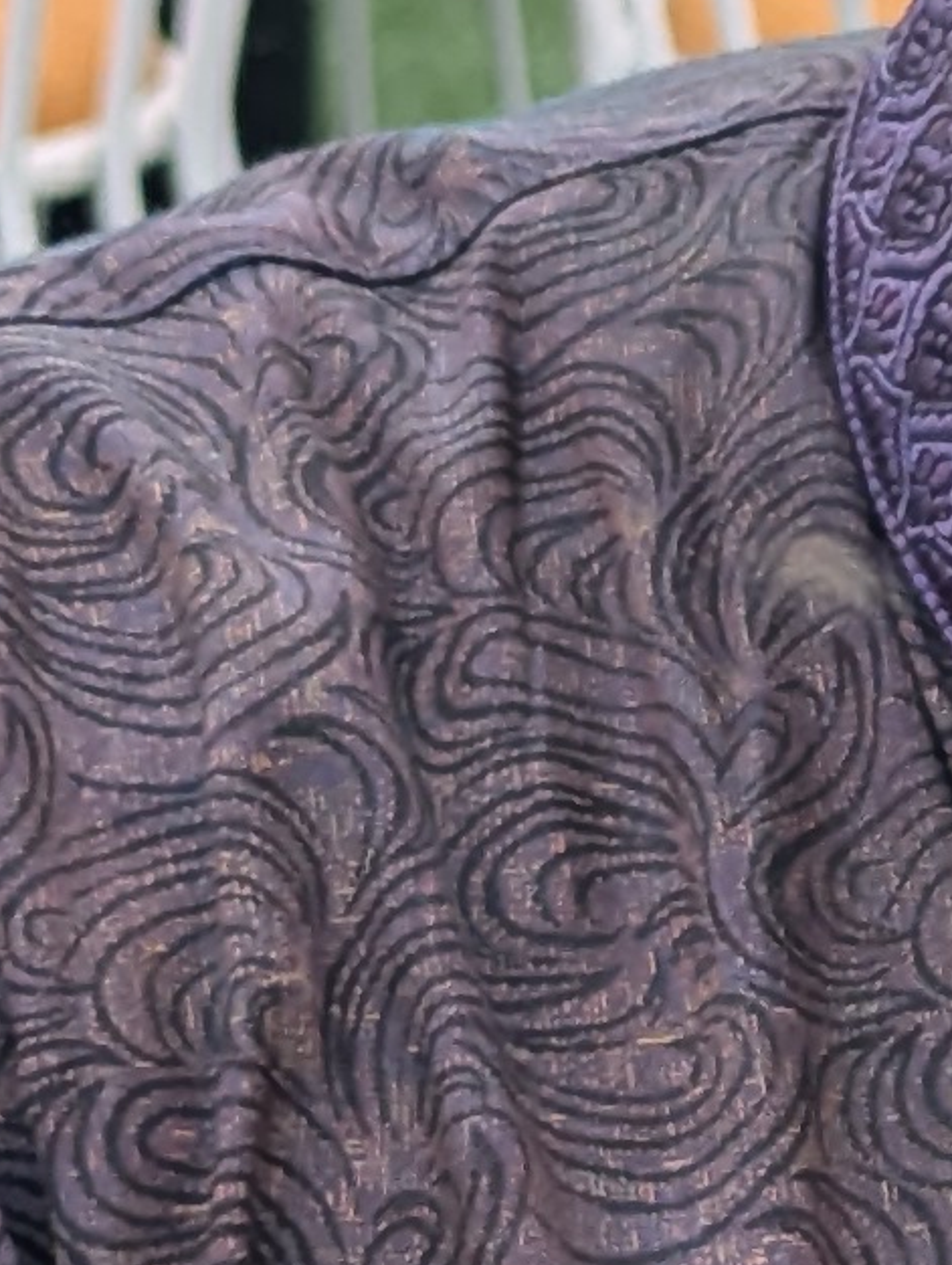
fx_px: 11454
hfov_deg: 4.7
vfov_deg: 6.3
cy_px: 1275
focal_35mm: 313
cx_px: 2037
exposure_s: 1/99.9
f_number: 1.85
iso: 58
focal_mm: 6.81
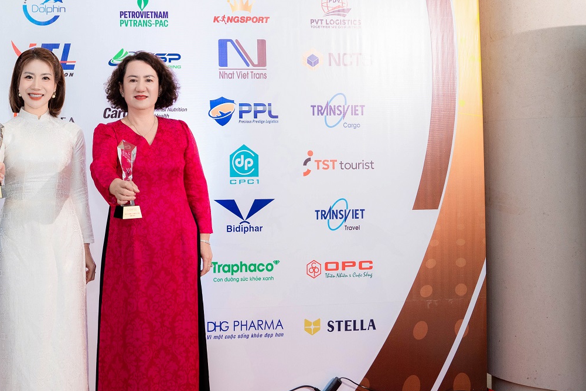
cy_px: 149
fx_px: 837
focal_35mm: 51
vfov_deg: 26.2
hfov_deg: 35.8
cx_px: 39
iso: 800
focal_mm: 25.7
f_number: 4
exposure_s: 1/160
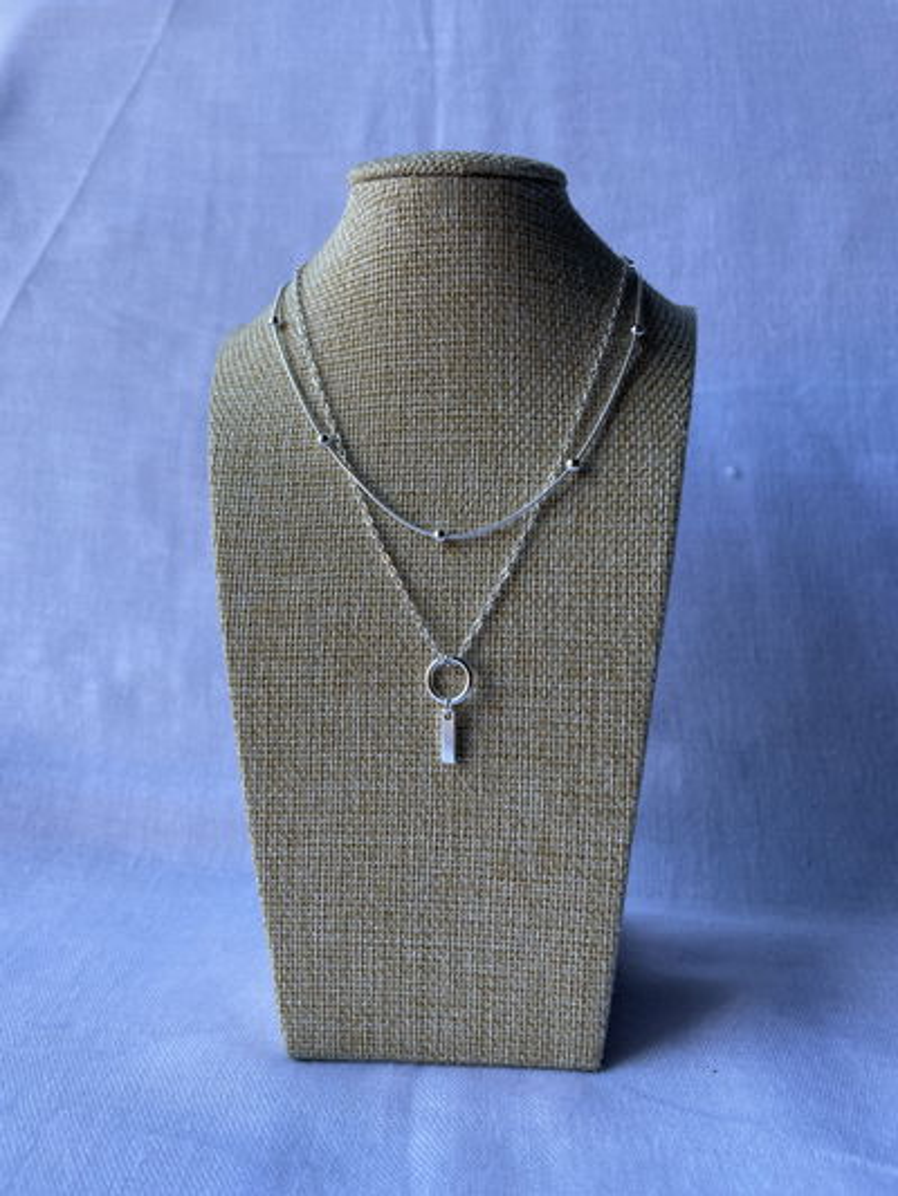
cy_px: 598
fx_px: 899
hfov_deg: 53.1
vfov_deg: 67.3
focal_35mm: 26
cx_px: 449
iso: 40
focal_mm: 4.2
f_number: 1.6
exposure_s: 1/121
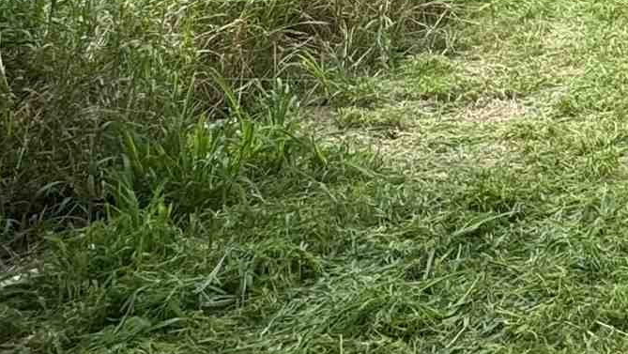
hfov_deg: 25.0
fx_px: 1166
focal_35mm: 70
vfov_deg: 15.7
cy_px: -193
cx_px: 870
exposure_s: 1/522
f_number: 2.2
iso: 40
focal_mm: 2.22
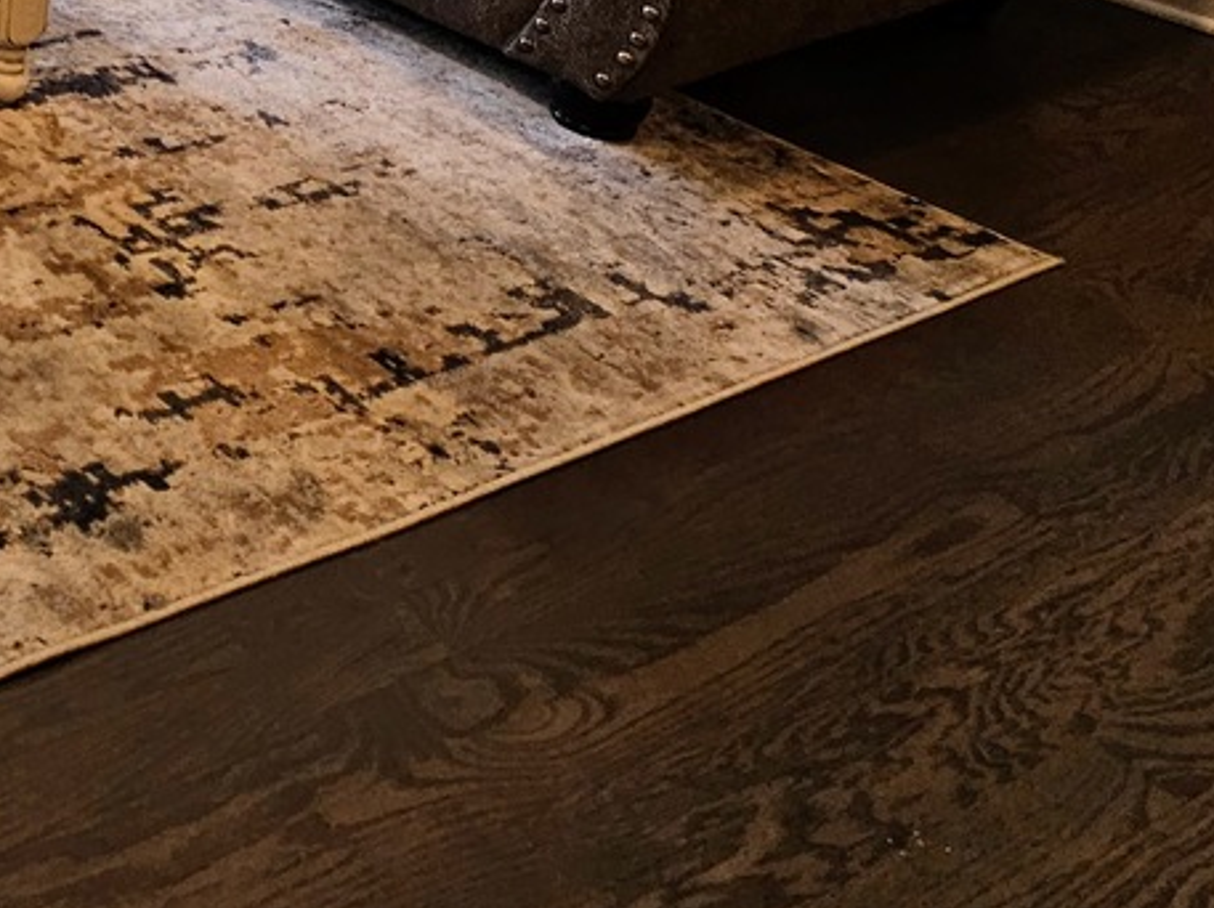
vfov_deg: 26.7
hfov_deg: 32.2
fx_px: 1437
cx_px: -428
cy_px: -406
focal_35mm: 41
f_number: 2.2
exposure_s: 1/60
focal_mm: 2.2
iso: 125
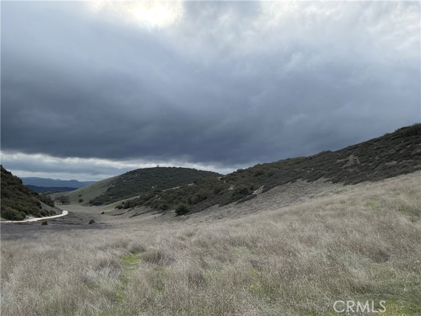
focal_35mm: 29
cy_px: 158
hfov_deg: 61.7
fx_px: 353
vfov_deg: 48.2
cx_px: 210
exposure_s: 1/1076
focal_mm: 3
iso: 16
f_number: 1.8
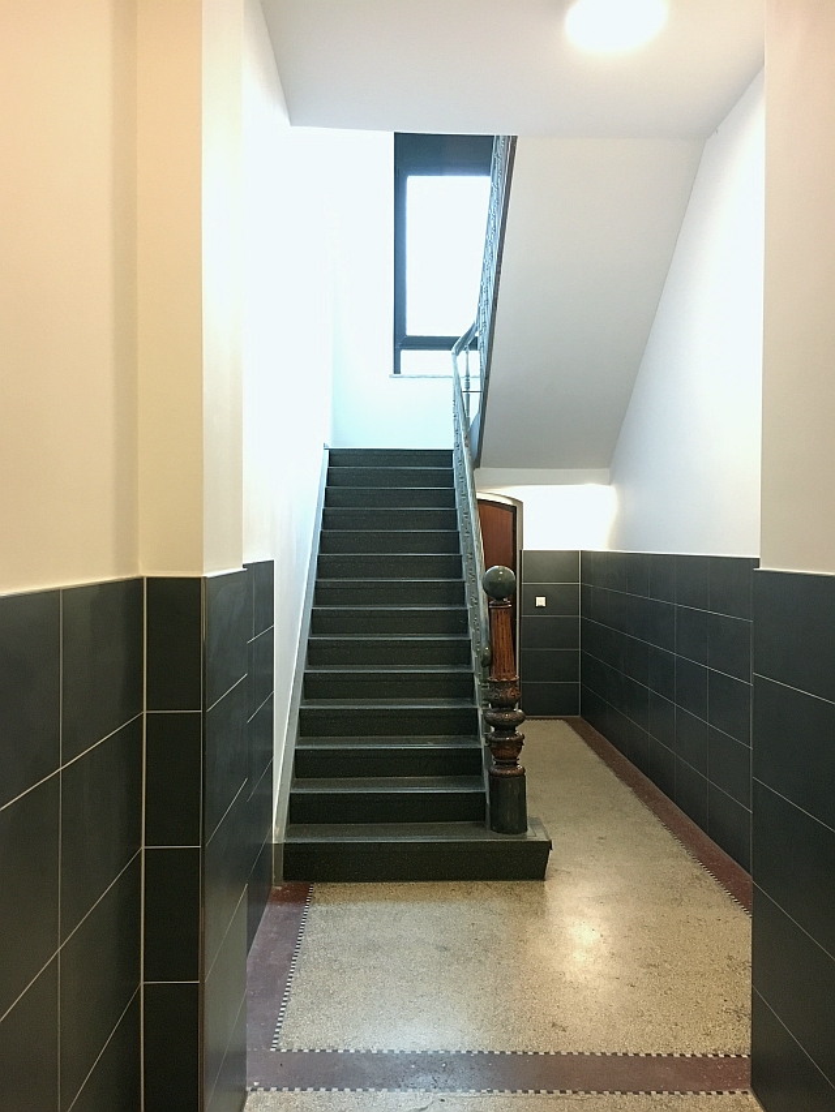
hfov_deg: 48.2
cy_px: 556
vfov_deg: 61.7
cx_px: 418
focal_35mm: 29
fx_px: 932
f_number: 2.2
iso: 200
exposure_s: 1/17
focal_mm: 4.15
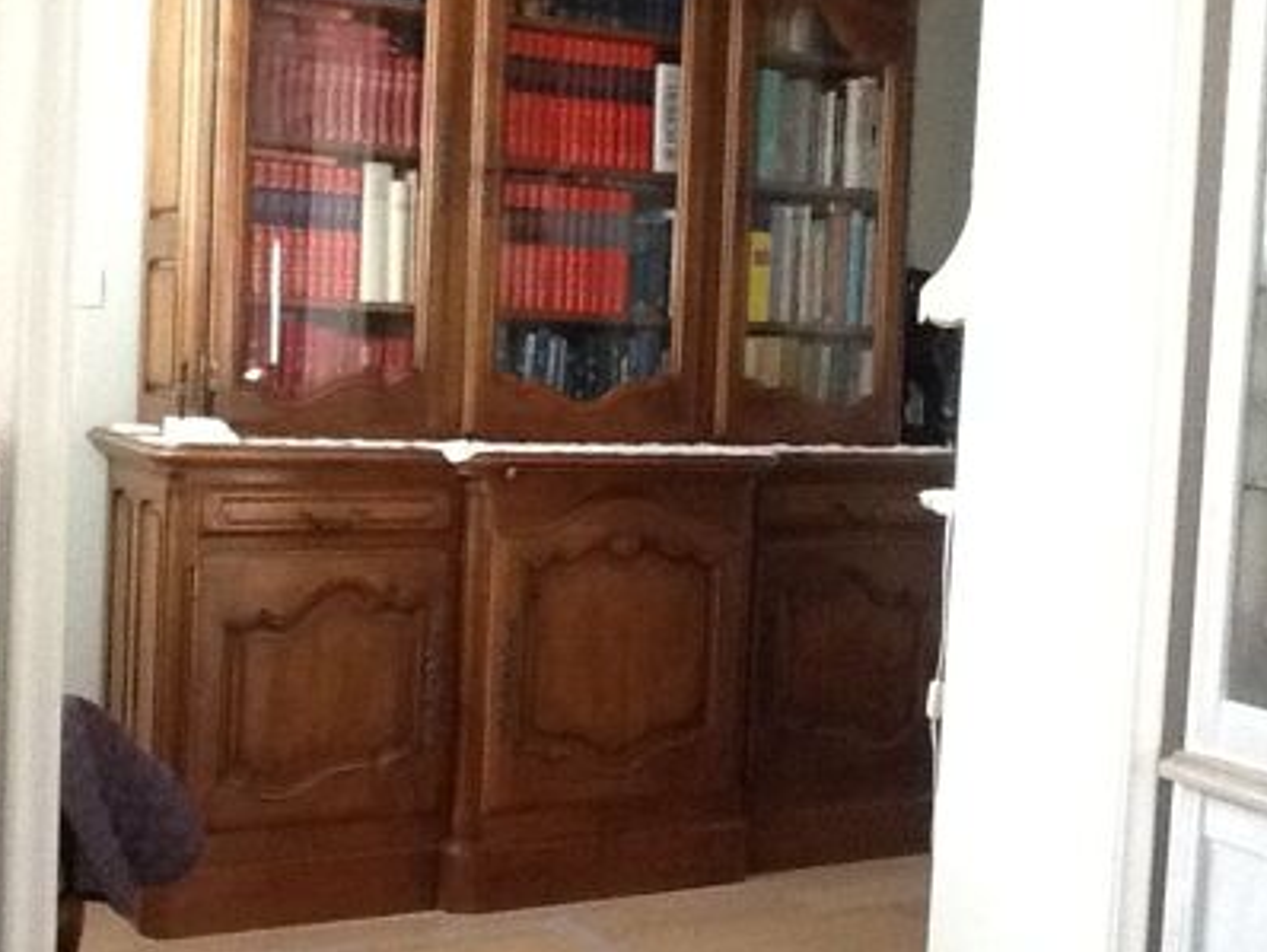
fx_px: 1941
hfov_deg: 36.1
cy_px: 385
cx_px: 567
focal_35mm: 53
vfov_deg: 27.5
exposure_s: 1/17
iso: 320
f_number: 2.4
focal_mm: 2.03
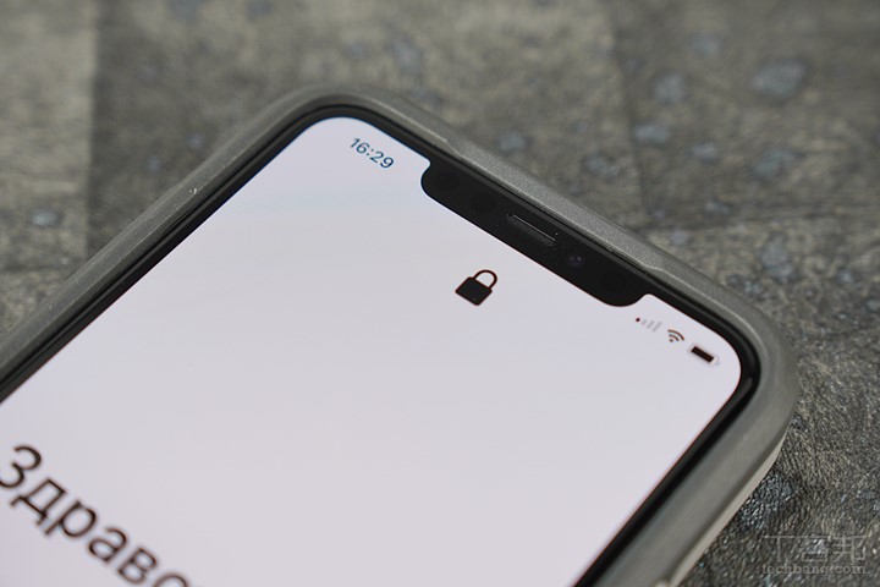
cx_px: 440
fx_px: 2017
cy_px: 294
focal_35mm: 82
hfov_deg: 24.6
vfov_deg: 16.6
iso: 200
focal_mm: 55
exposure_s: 1/60
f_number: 4
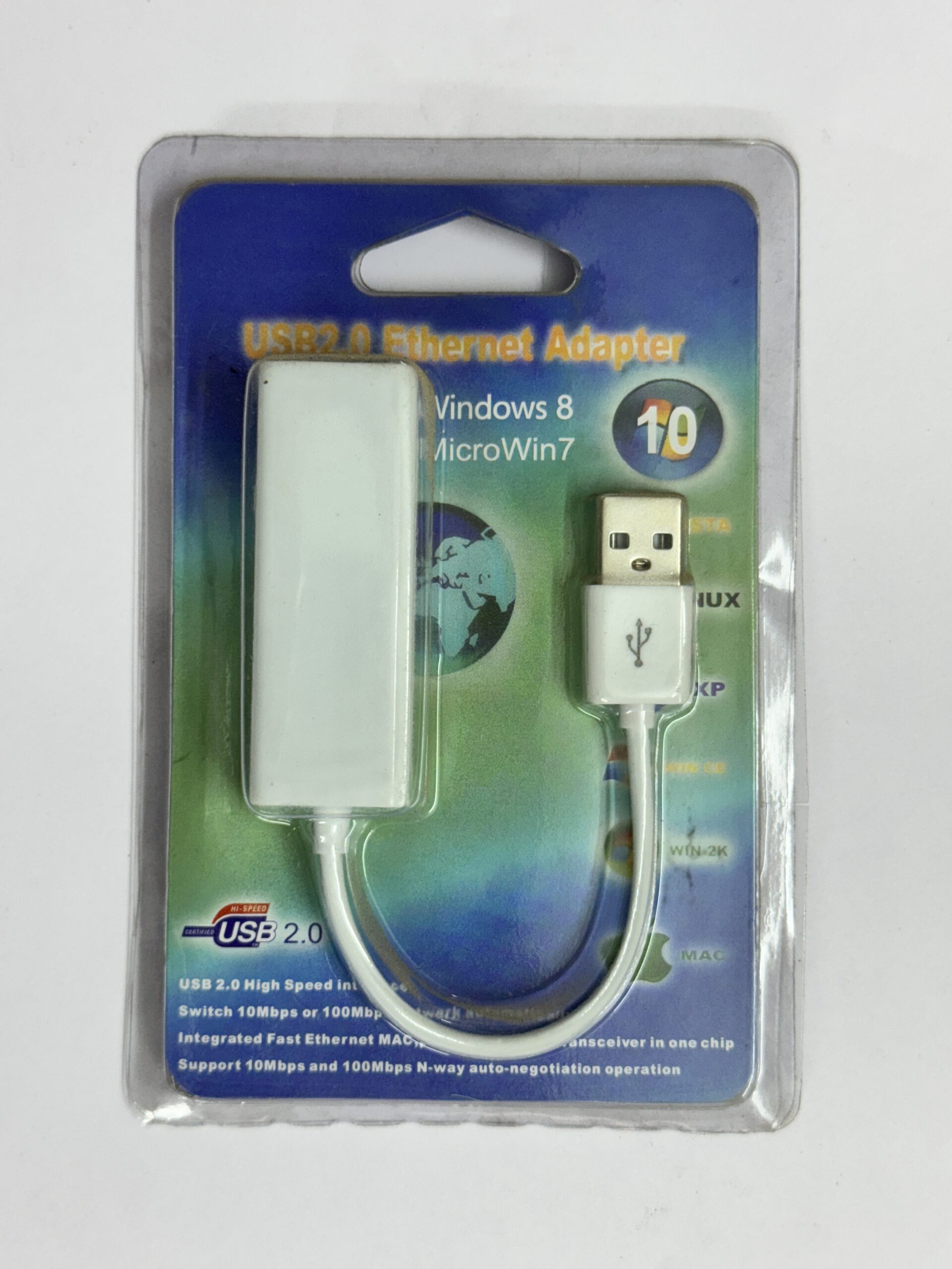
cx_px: 476
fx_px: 1760
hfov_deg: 30.3
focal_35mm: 48
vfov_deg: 39.7
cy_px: 634
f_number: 1.78
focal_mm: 6.76
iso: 80
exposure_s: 1/100
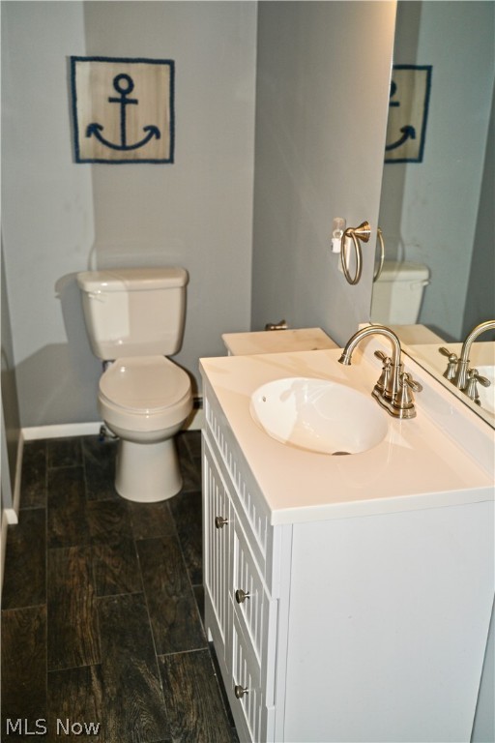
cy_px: 372
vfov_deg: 51.9
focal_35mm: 37
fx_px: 763
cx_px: 248
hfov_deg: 35.9
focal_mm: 37
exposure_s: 1/640
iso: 1000
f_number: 2.8
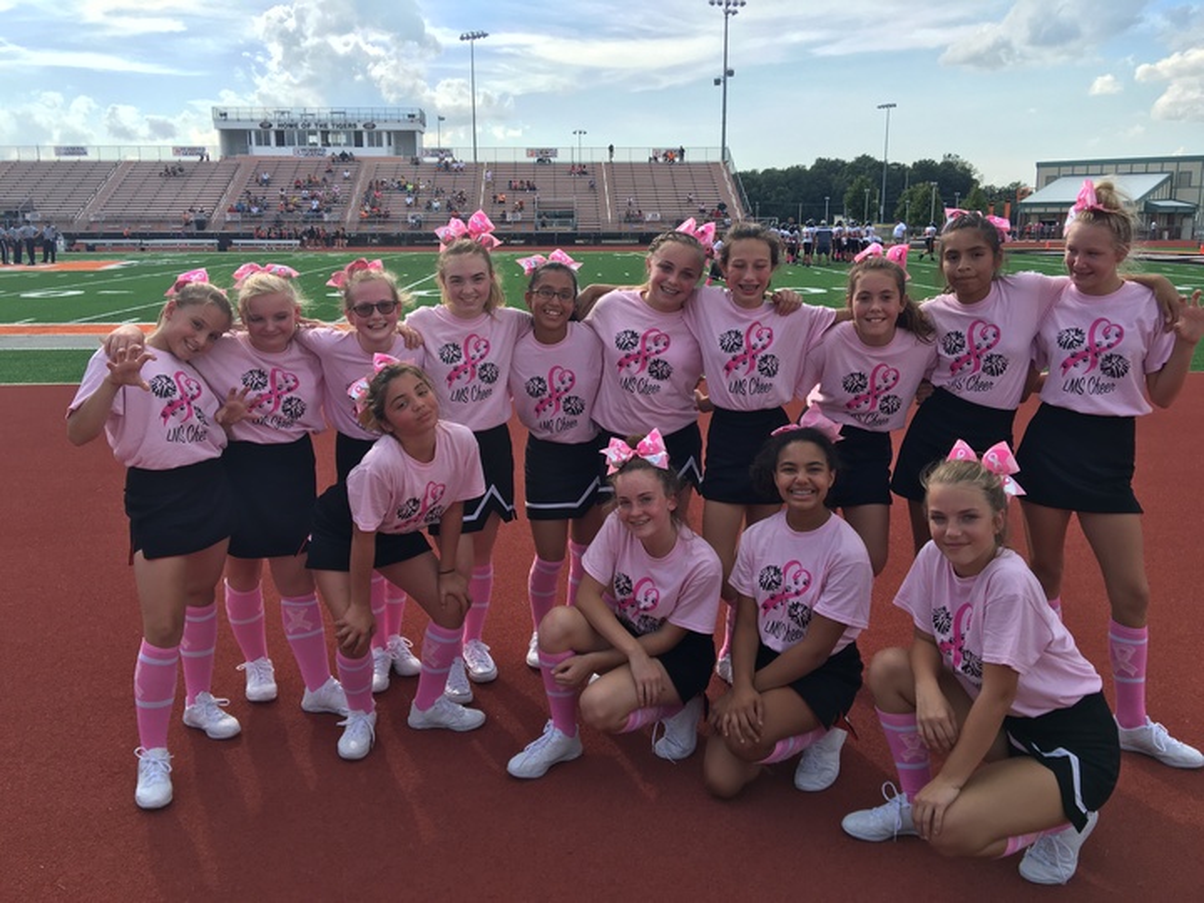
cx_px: 602
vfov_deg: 48.2
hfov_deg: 61.7
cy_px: 452
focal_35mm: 29
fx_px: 1009
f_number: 2.2
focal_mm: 4.15
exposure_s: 1/927
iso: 25
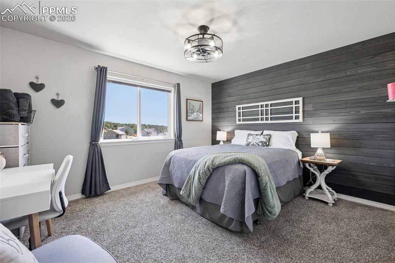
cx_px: 198
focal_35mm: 15
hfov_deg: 100.4
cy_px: 132
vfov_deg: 77.3
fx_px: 165
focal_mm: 15
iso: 800
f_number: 11
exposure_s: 1/10
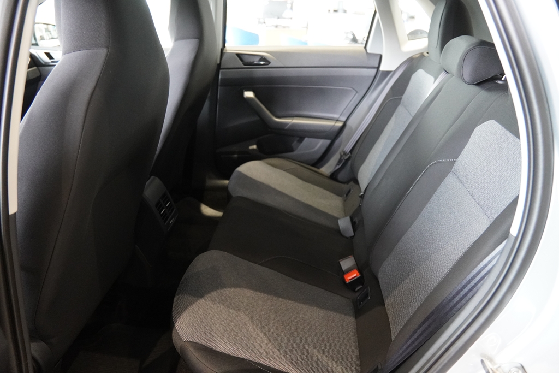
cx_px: 280
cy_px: 186
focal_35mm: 26
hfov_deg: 70.4
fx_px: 396
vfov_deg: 50.4
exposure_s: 1/160
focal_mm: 17
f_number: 2.8
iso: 3200
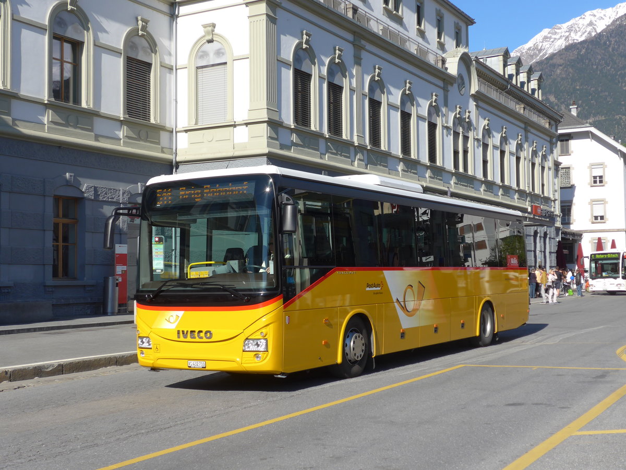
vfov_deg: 29.7
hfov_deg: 38.9
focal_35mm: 49
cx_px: 313
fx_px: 886
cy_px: 235
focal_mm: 10.1
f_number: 3.2
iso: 80
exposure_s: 1/1000
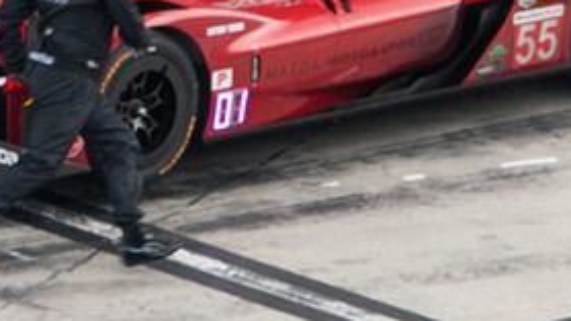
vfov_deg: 0.5
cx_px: 125
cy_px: -290
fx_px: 36901
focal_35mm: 2437
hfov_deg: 0.9
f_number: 3.2
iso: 200
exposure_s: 1/200
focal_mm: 400
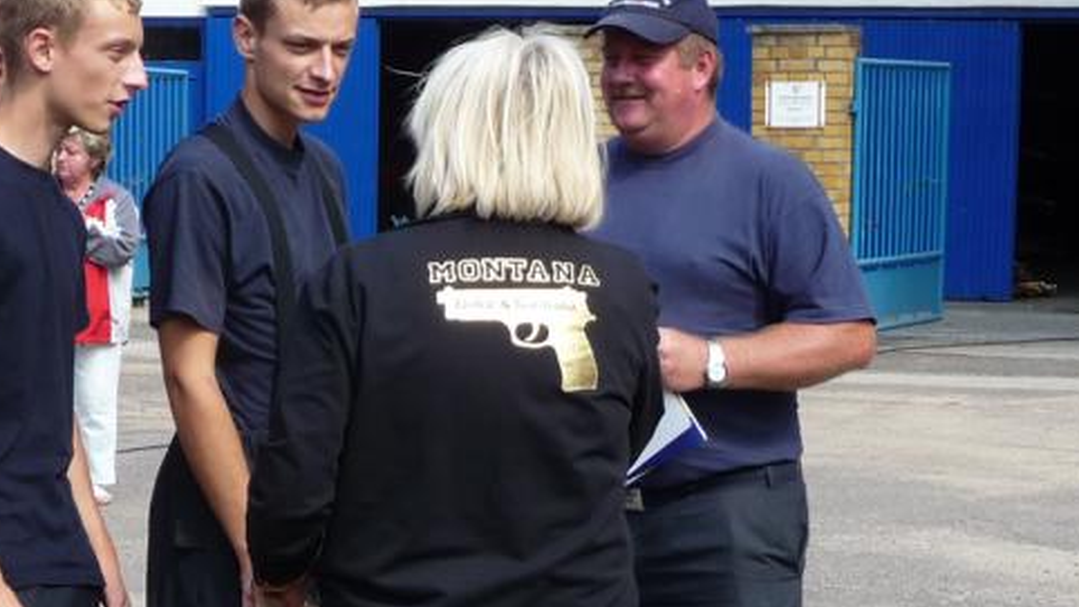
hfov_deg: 19.2
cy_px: 412
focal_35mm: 111
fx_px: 3175
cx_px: 322
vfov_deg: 10.9
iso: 100
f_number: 4.2
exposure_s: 1/200
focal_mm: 8
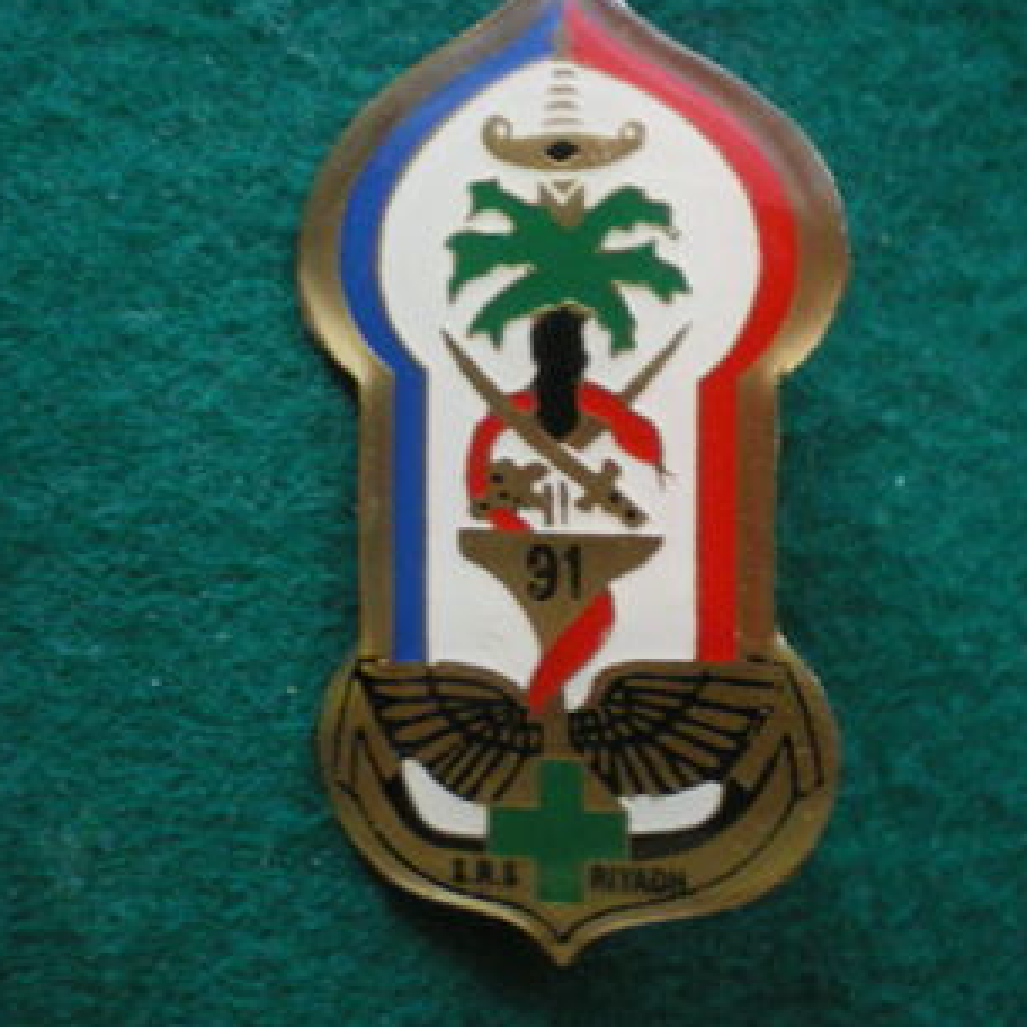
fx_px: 1779
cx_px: 503
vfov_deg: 32.2
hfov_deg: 32.2
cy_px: 483
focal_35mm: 53
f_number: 3.1
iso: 400
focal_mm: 6.3
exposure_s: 1/8
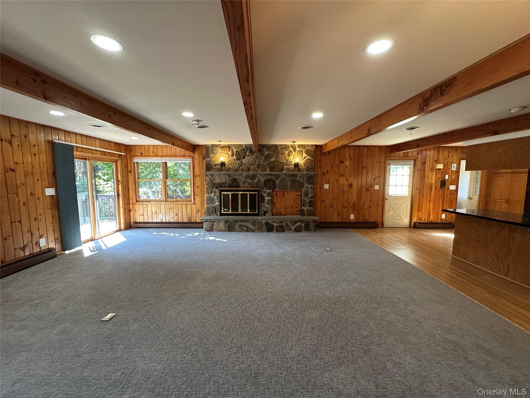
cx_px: 265
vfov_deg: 85.7
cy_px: 199
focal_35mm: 14
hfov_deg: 102.1
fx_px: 214
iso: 320
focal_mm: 2.22
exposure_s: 1/120
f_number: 2.2
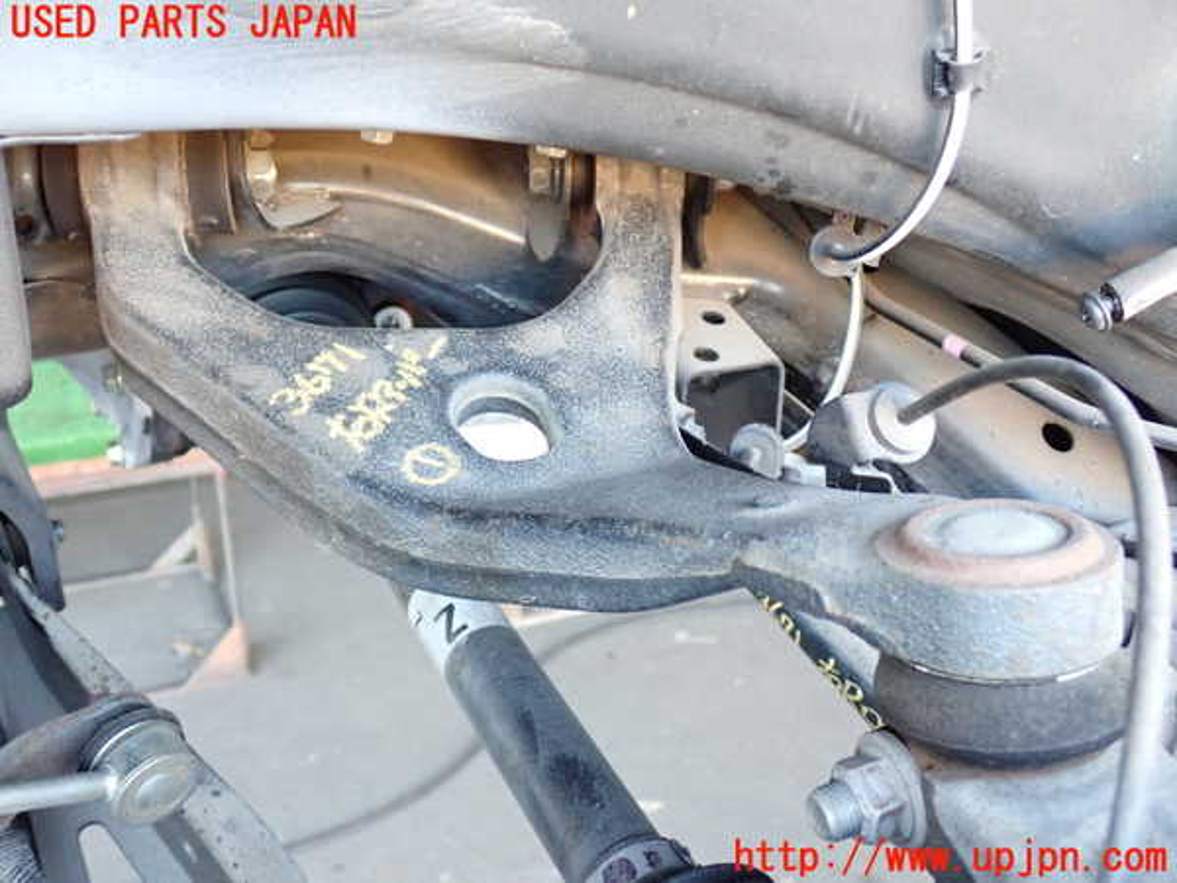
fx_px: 1292
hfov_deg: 49.0
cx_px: 588
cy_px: 442
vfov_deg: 37.7
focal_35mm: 38
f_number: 2.7
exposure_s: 1/40
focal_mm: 6.83
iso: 800
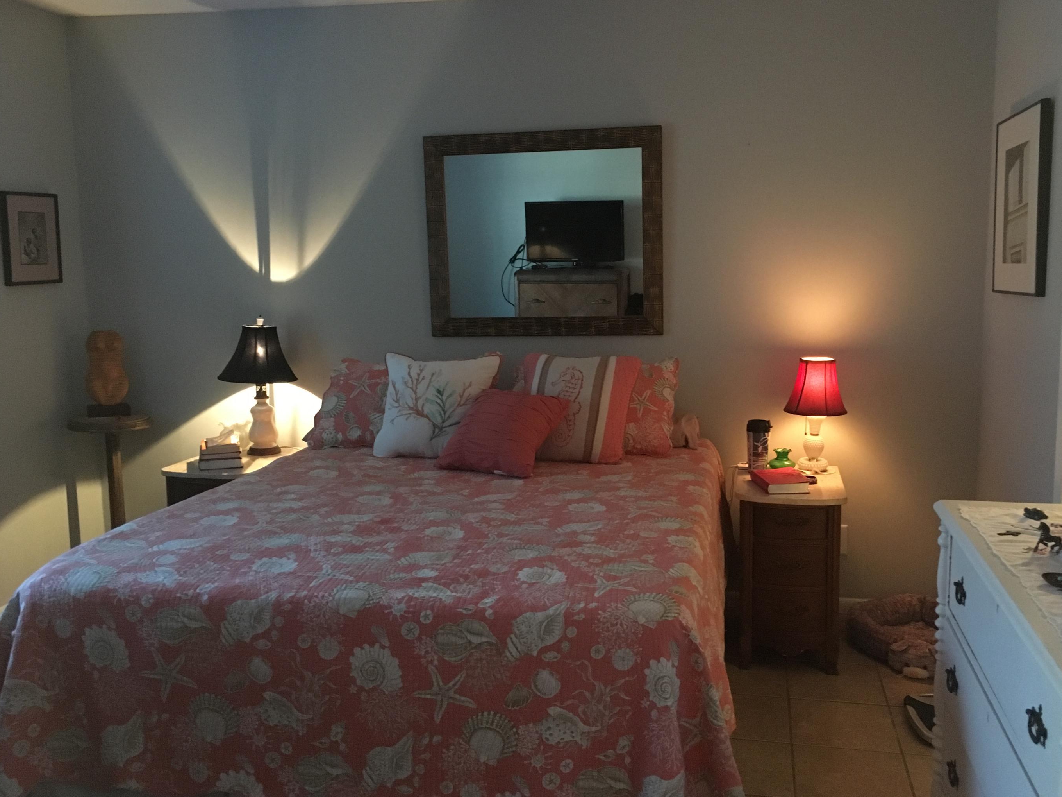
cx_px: 569
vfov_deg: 44.2
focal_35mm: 32
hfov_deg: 56.8
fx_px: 982
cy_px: 401
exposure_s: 1/15
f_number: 2.2
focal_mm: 4.15
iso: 320
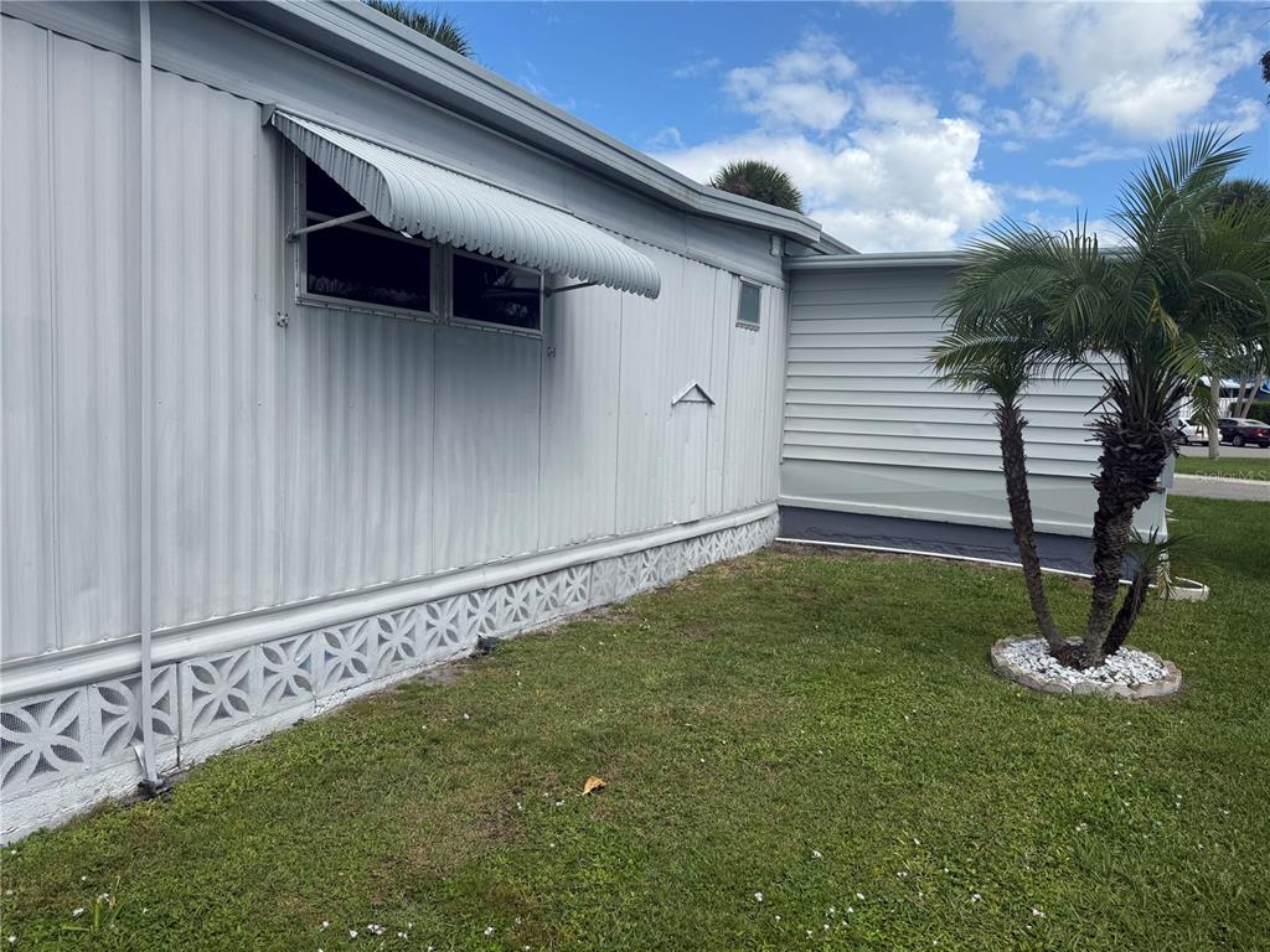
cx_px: 635
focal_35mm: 24
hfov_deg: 71.6
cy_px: 476
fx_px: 881
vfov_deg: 56.8
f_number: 1.78
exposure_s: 1/4405
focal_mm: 6.76
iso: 80
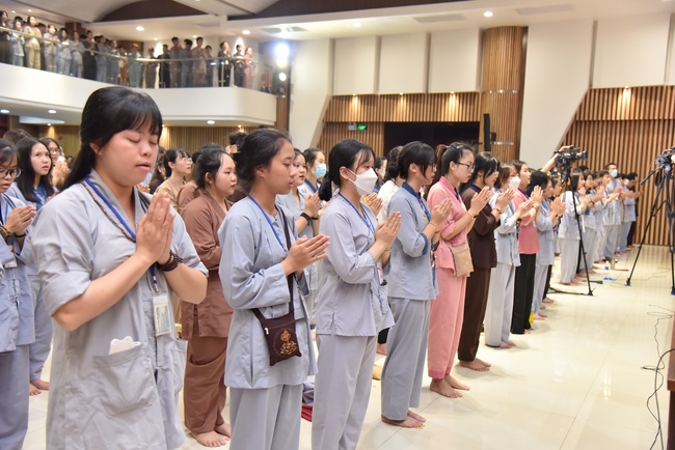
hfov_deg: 50.7
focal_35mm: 38
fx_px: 713
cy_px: 225
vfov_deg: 35.1
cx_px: 338
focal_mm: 38
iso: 1600
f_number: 4
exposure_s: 1/100
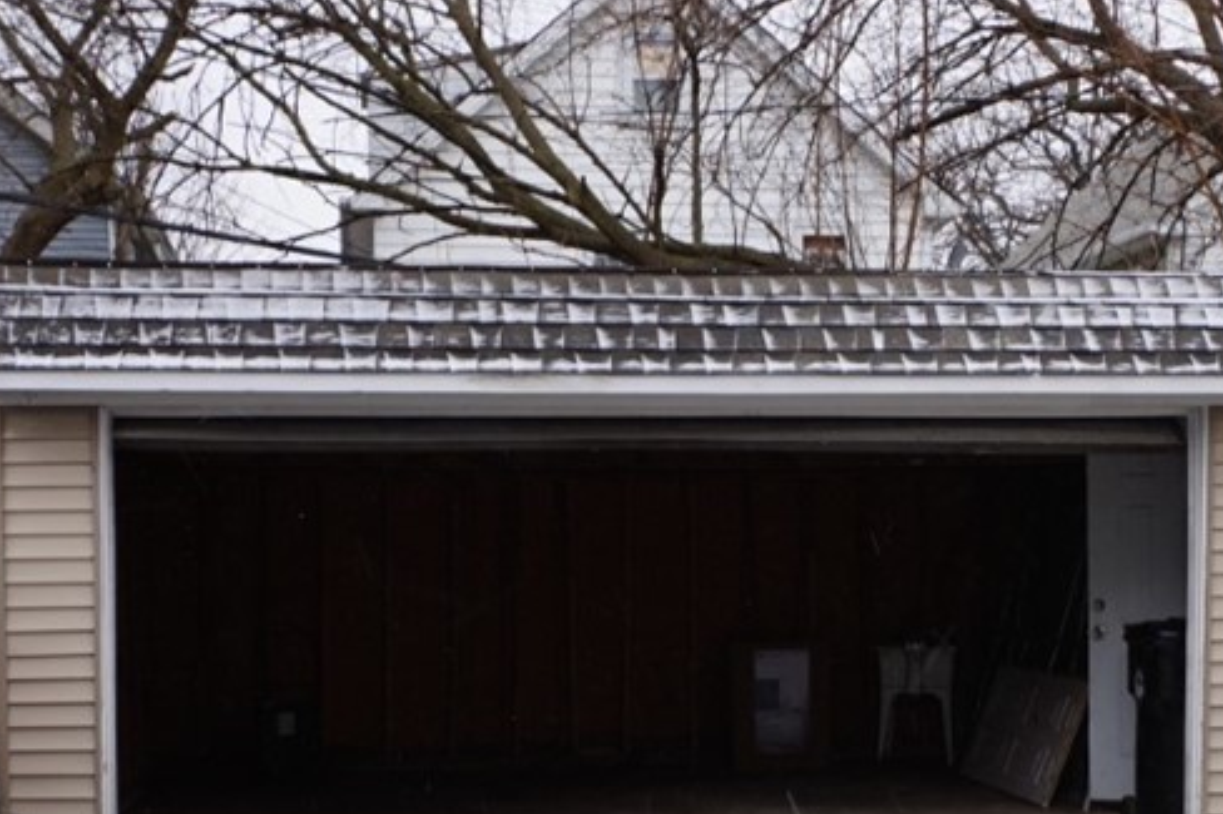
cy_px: 731
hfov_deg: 28.7
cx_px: 777
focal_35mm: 70
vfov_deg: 19.1
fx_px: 2381
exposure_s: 1/80
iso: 100
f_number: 7.1
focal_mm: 21
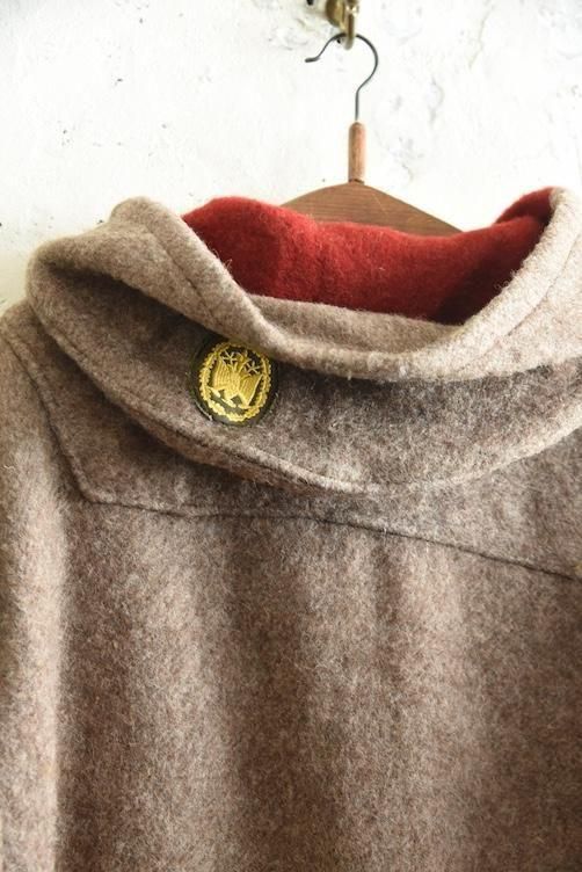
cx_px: 291
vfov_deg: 32.4
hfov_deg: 21.9
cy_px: 436
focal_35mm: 62
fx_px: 1502
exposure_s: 1/80
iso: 1250
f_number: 5.6
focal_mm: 62
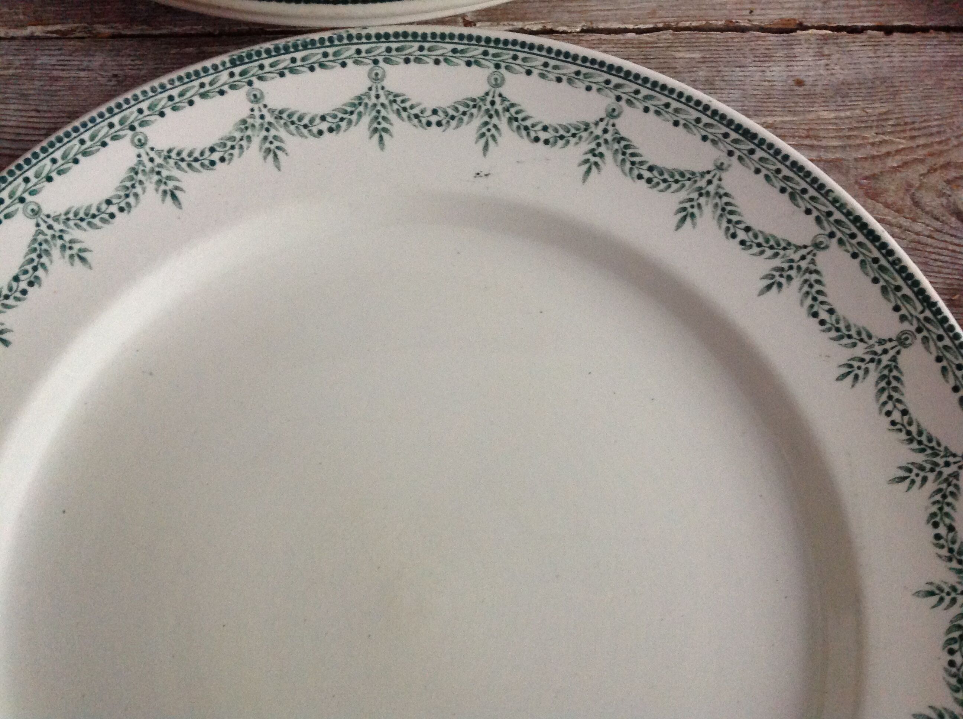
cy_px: 360
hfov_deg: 52.7
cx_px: 482
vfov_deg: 40.6
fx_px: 972
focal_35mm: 35
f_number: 2.4
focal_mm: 4.28
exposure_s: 1/15
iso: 320
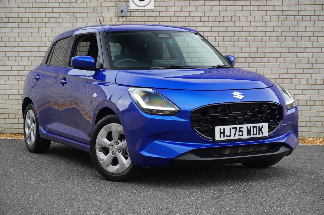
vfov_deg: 19.3
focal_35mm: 70
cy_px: 108
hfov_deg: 28.7
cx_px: 162
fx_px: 634
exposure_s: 1/200
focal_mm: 47
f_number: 5.6
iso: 400
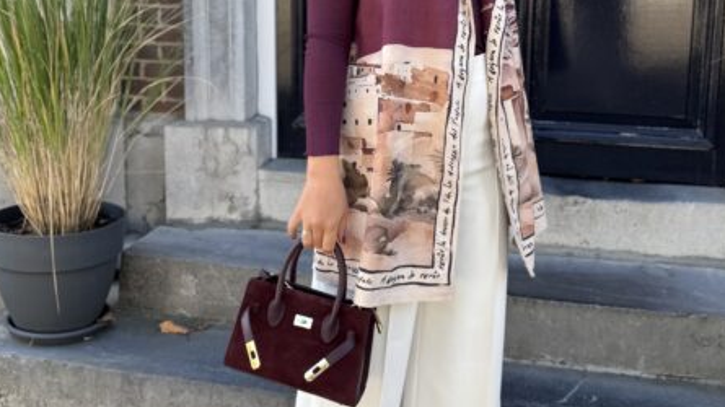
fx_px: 903
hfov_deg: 43.7
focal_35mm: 47
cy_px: 73
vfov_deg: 24.9
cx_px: 349
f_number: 1.78
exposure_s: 1/460
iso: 80
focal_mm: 6.76
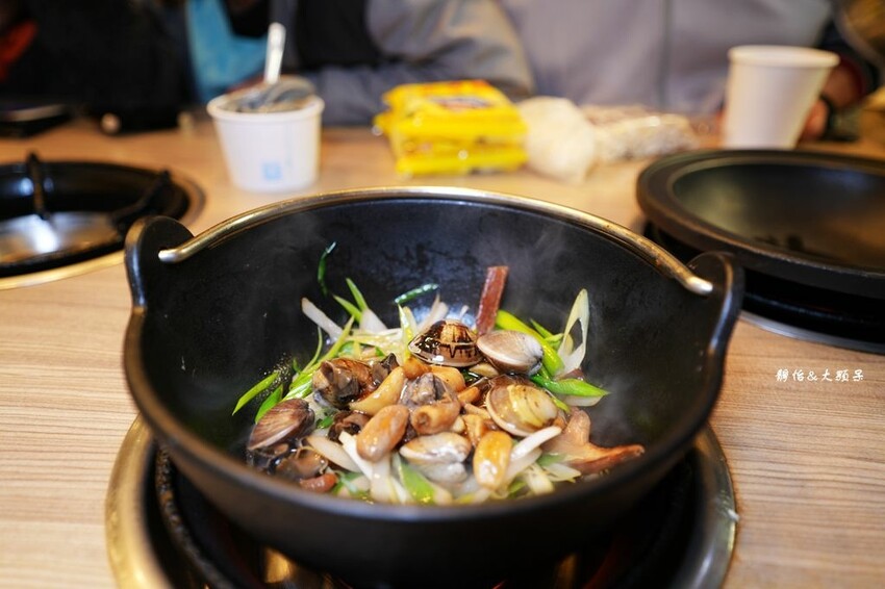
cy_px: 294
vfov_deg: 53.1
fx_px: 590
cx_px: 442
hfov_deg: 73.8
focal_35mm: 24
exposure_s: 1/20
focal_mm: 24
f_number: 2.8
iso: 400
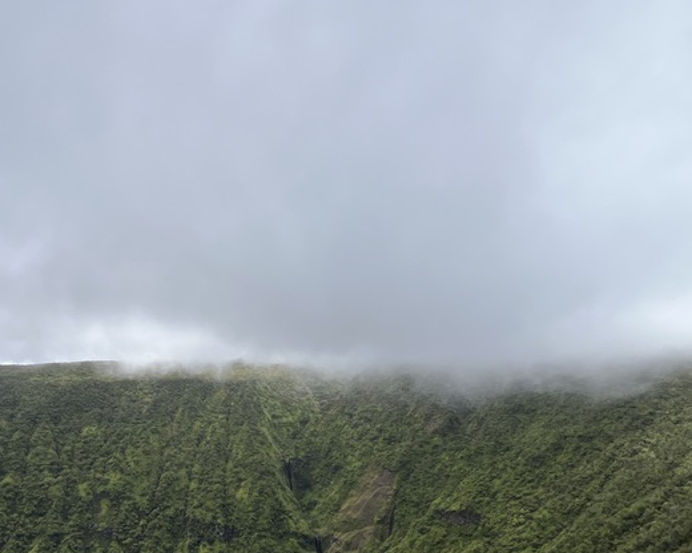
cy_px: 383
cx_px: 197
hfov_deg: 65.1
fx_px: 512
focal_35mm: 25
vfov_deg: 55.2
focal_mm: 1.57
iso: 32
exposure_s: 1/1575
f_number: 1.8
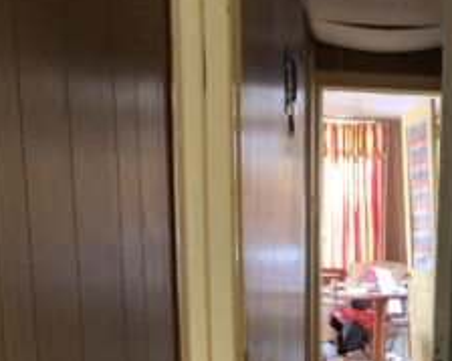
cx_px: 410
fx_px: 909
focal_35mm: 68
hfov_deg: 26.9
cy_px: 494
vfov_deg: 20.2
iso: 800
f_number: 1.8
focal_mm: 4.25
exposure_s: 1/25
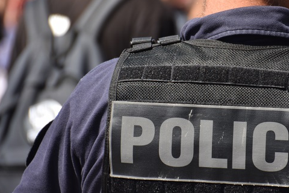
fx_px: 3861
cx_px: 195
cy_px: 75
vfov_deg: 2.9
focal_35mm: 481
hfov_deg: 4.3
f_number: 6.3
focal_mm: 220
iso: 140
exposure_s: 1/320
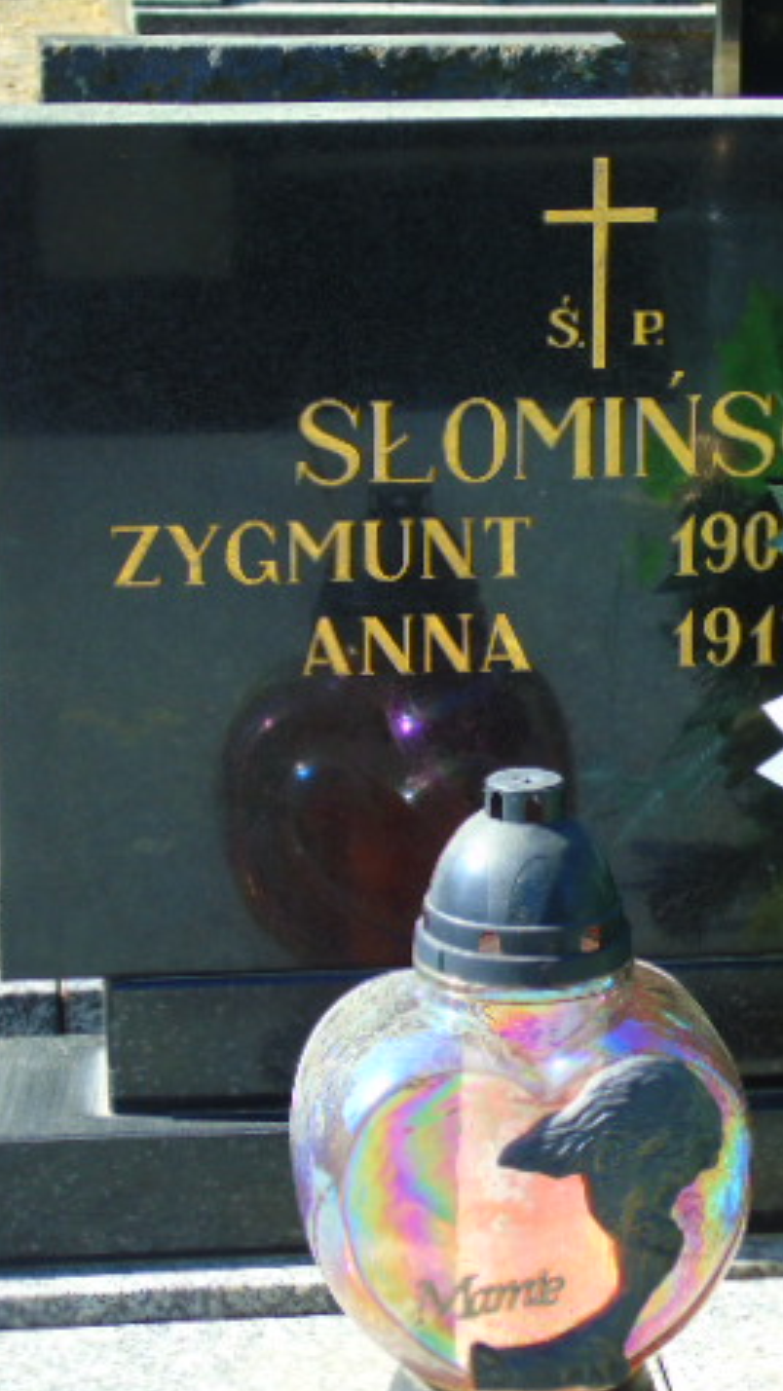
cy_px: 696
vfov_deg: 17.9
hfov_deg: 10.1
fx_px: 4426
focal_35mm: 120
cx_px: 713
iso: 80
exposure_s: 1/160
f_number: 4.1
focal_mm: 15
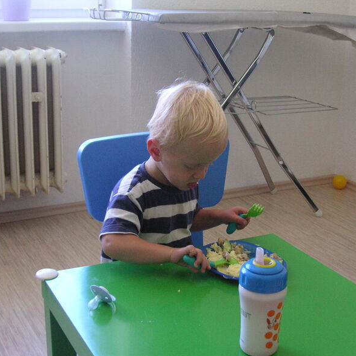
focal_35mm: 53
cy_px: 178
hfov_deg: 32.1
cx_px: 207
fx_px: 617
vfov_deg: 32.2
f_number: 3.1
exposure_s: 1/45
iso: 125
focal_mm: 7.3
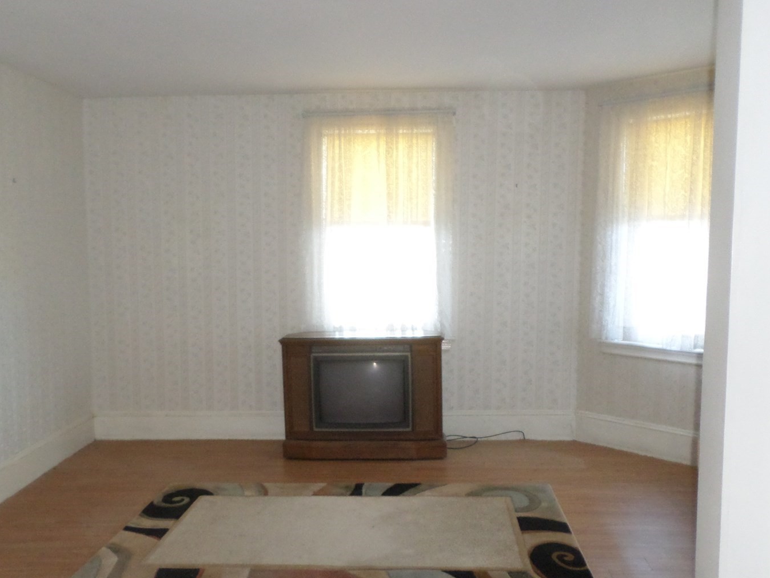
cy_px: 347
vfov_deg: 37.6
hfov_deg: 48.9
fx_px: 845
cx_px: 347
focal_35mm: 38
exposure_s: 1/30
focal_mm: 4.5
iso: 240
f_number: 2.5
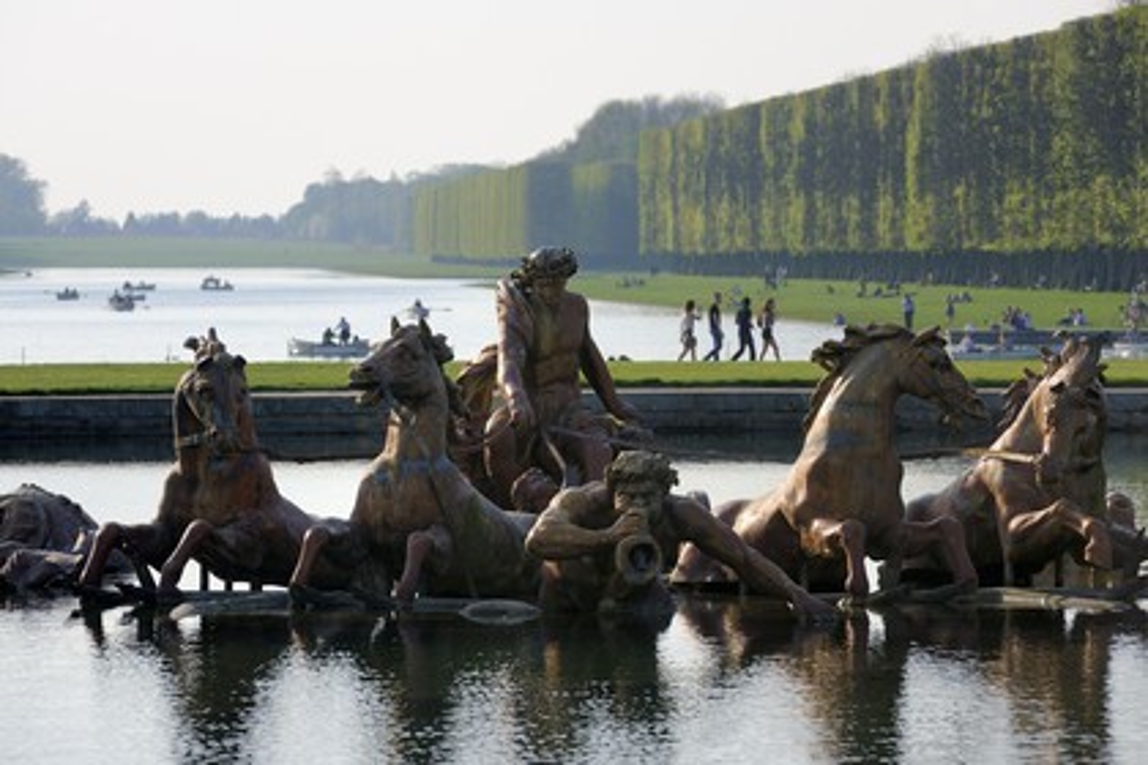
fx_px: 6377
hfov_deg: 10.3
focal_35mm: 200
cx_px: 574
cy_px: 382
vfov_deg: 6.9
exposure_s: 1/160
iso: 100
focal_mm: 200
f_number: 8
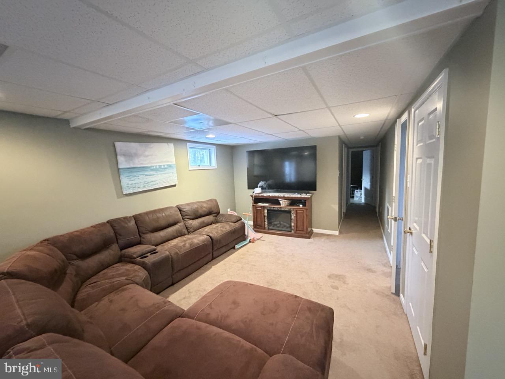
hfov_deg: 102.1
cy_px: 190
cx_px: 252
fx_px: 204
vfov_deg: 85.7
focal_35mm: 14
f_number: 2.2
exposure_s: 1/40
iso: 1000
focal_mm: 2.22
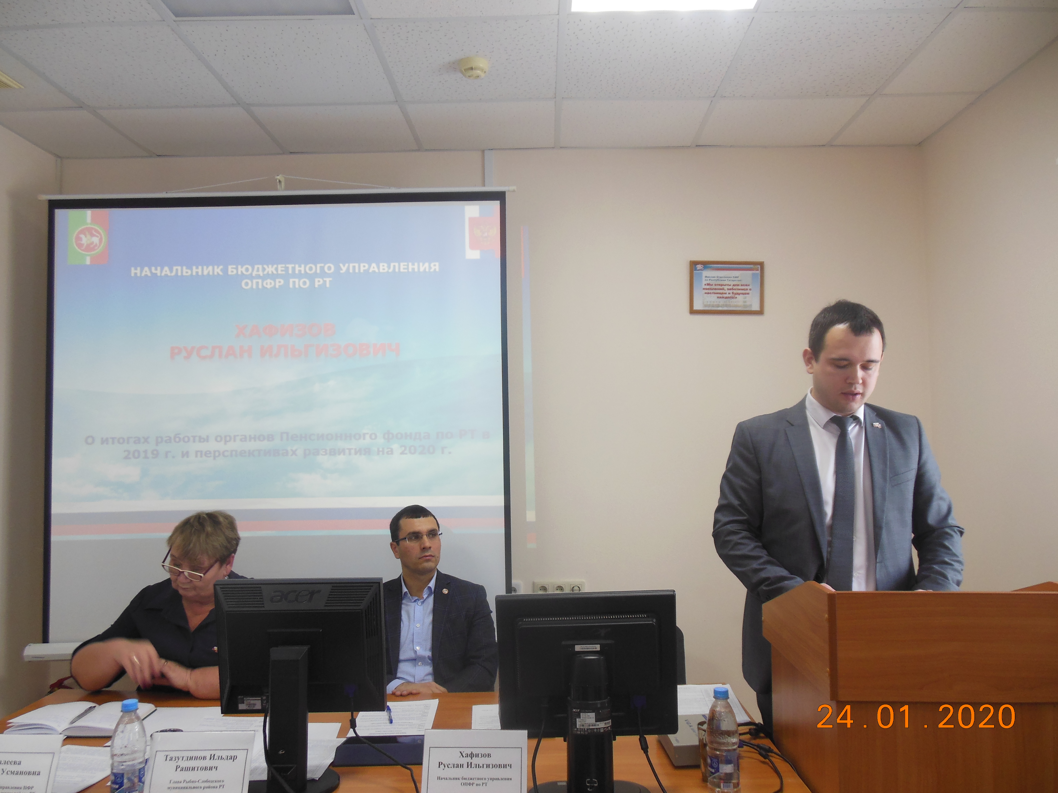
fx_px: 764
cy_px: 396
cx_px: 529
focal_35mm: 25
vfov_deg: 54.9
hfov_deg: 69.4
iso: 160
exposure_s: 1/30
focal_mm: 4.5
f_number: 3.2
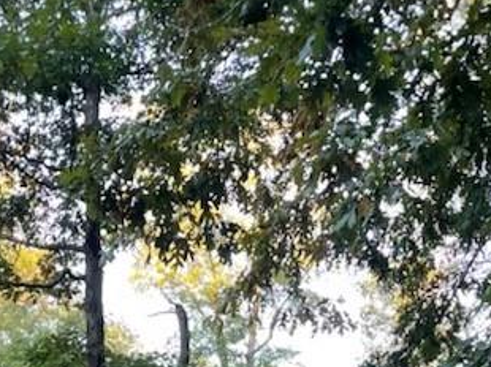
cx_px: 350
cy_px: 541
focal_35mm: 86
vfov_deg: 15.8
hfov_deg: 22.6
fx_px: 1219
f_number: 1.6
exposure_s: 1/121
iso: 125
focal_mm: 5.1
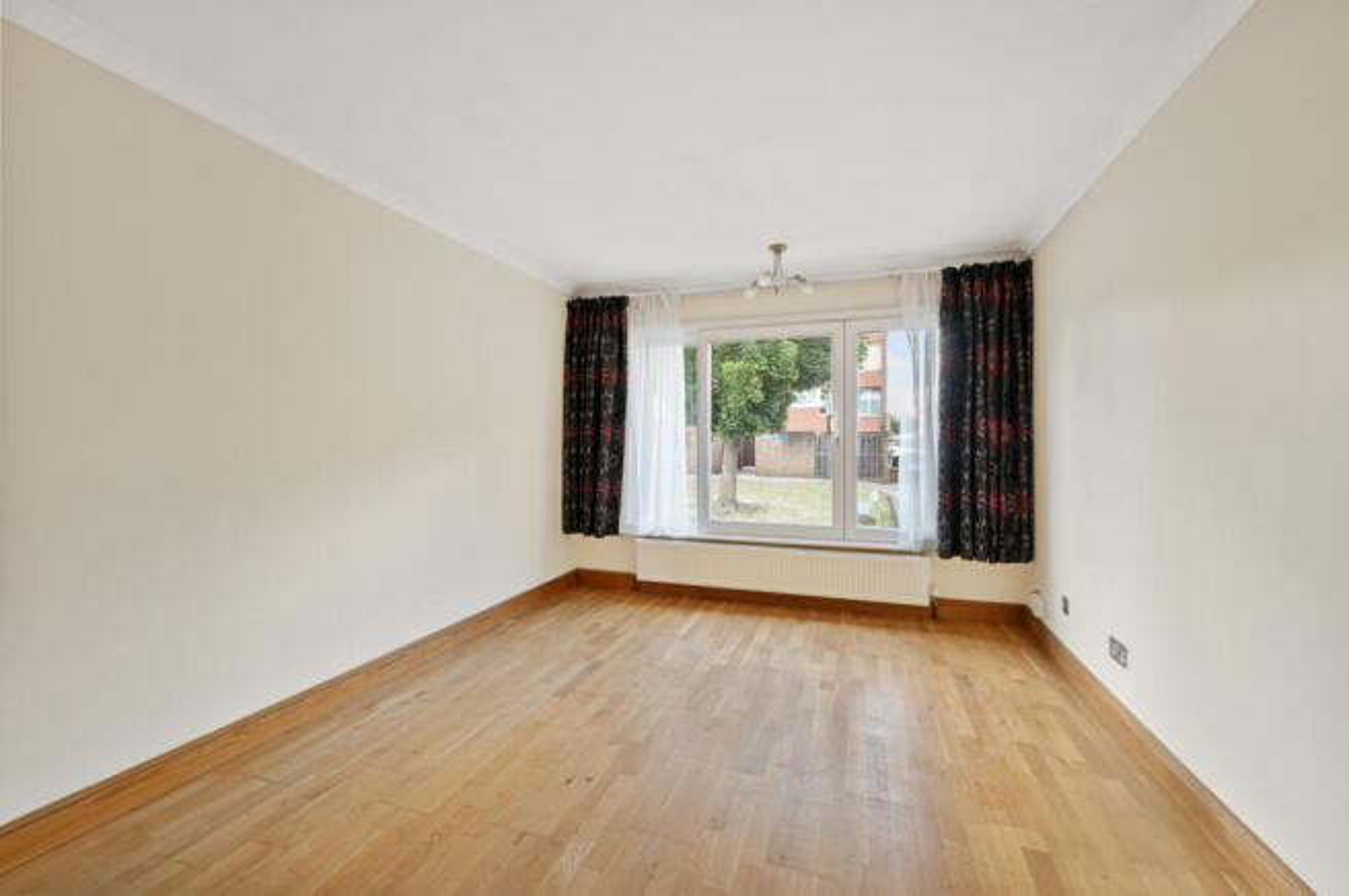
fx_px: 524
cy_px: 448
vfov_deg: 81.1
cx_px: 674
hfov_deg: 104.3
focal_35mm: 14
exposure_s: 1.3
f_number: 16
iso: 200
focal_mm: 14
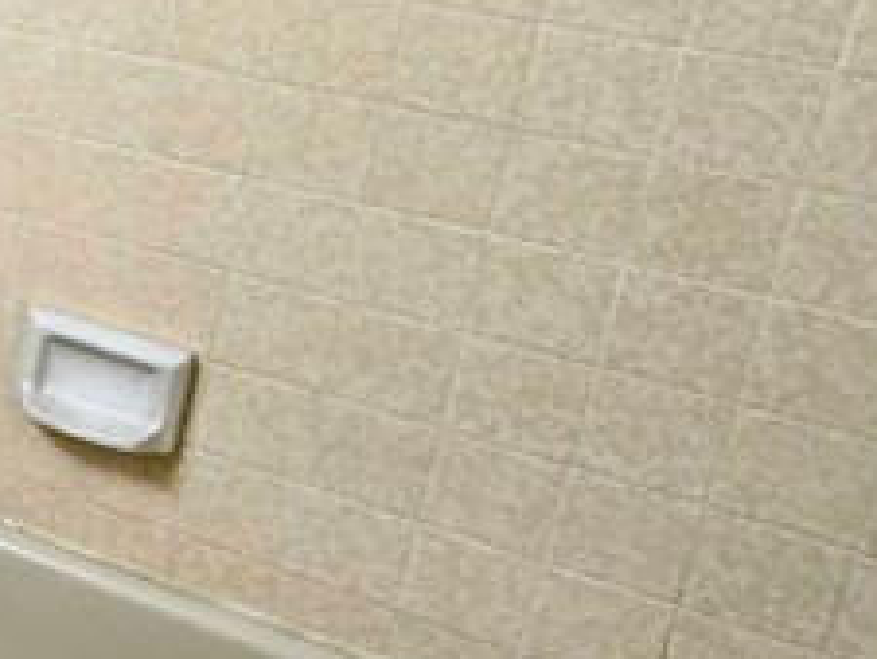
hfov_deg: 22.3
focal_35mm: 59
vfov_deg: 23.7
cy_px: -14
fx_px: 1496
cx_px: -633
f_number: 2.2
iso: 100
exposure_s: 1/60
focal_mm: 2.2
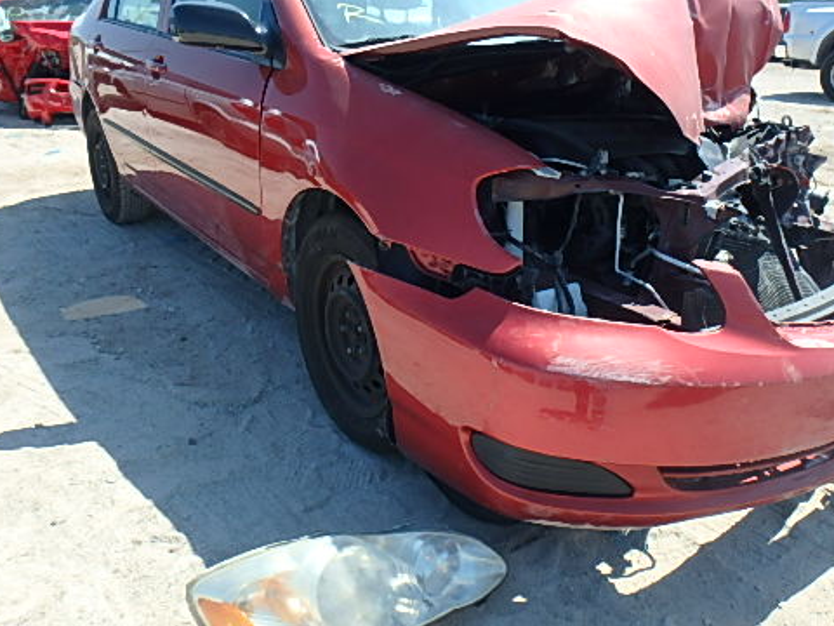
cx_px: 476
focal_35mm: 28
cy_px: 264
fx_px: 675
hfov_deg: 63.2
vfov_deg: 49.6
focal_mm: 3.7
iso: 125
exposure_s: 1/640
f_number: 3.5
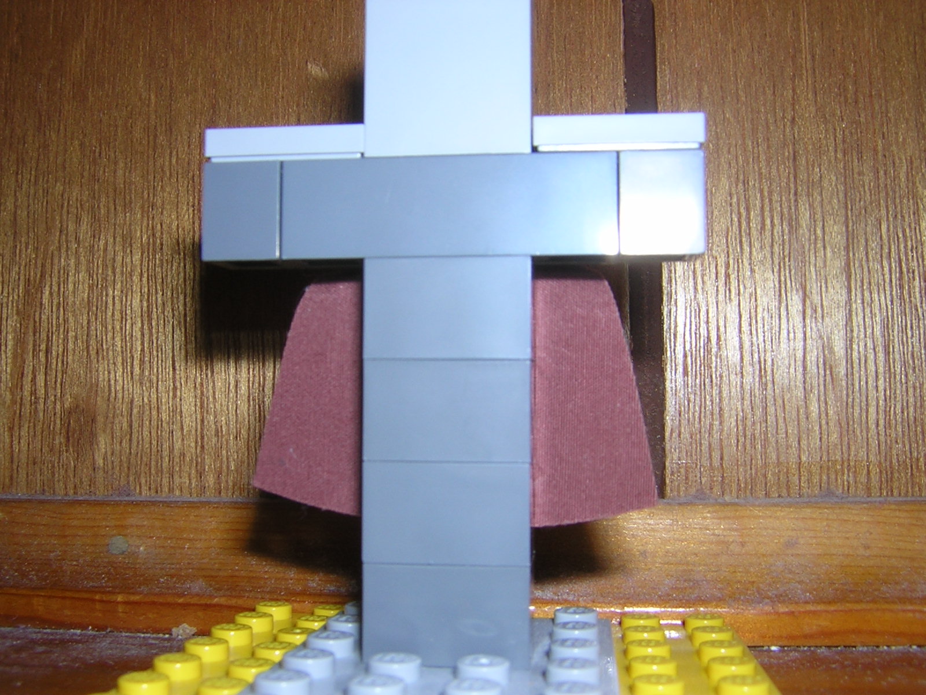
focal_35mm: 36
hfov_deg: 51.4
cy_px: 348
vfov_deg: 39.7
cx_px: 463
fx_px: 963
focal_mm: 4.7
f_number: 5.2
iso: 100
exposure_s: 1/60.1
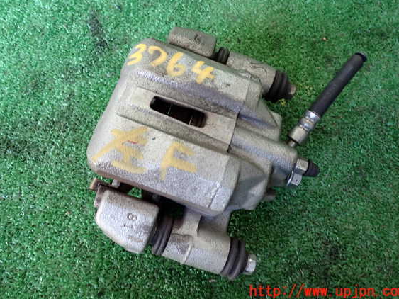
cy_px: 141
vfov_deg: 44.1
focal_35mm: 32
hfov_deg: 56.8
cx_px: 197
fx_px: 369
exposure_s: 1/30
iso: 200
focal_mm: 5.4
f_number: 2.3
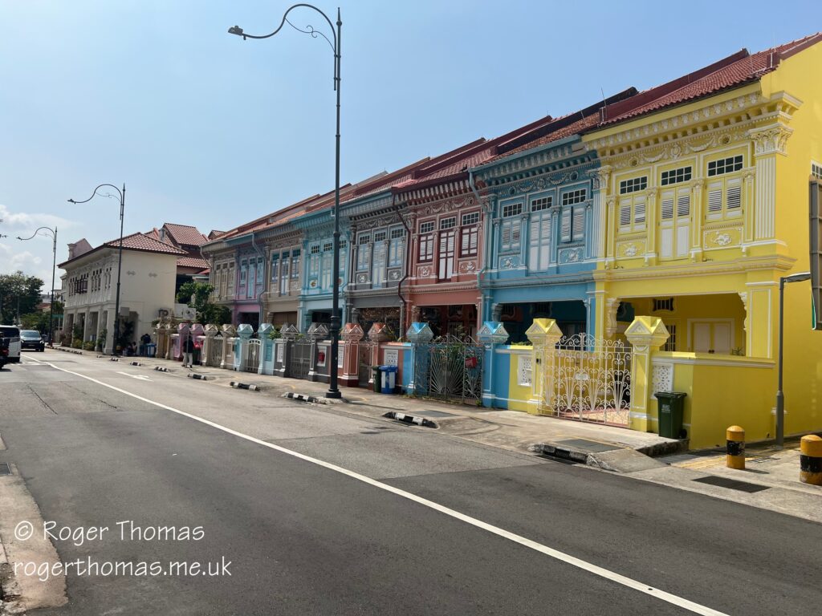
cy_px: 308
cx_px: 411
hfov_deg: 67.3
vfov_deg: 53.1
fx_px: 617
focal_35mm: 26
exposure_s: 1/8000
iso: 50
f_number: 1.5
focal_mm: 5.7
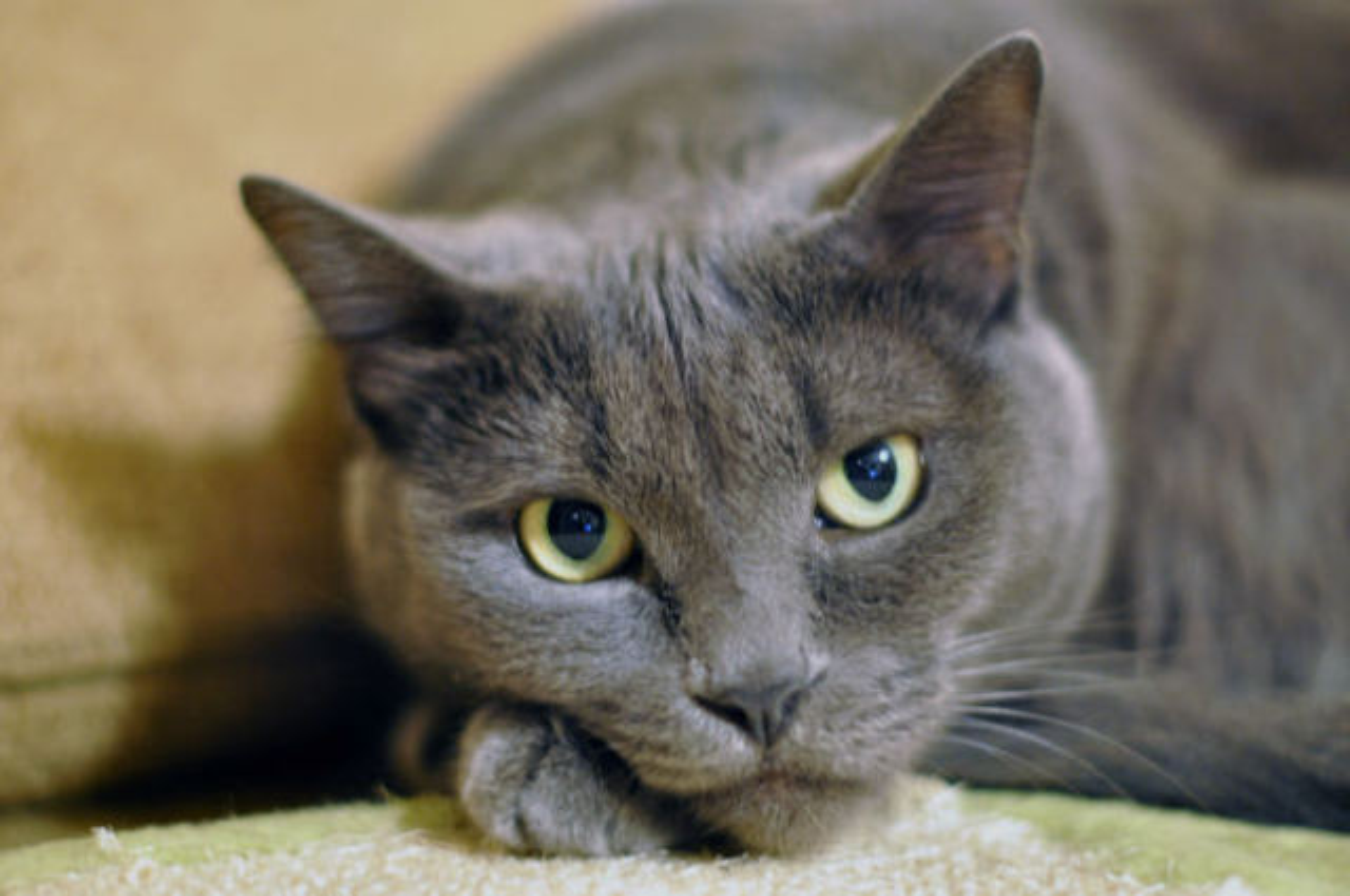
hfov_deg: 27.0
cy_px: 448
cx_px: 675
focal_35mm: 75
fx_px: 2809
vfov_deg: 18.1
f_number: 1.8
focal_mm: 50
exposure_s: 1/13
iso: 1000
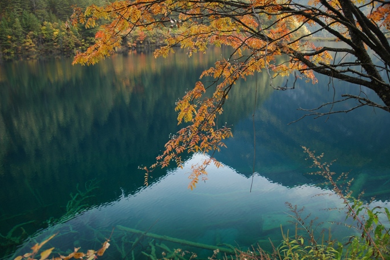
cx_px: 191
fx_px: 368
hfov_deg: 55.8
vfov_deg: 38.9
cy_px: 130
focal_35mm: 34
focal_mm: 22
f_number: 3.8
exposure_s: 1/30
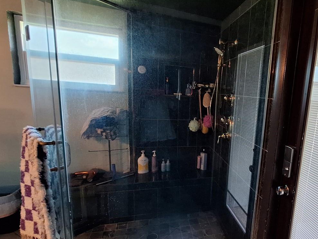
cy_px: 133
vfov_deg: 63.3
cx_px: 221
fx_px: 193
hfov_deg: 75.5
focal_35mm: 21
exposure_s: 1/40
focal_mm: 1.74
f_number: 2.2
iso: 100
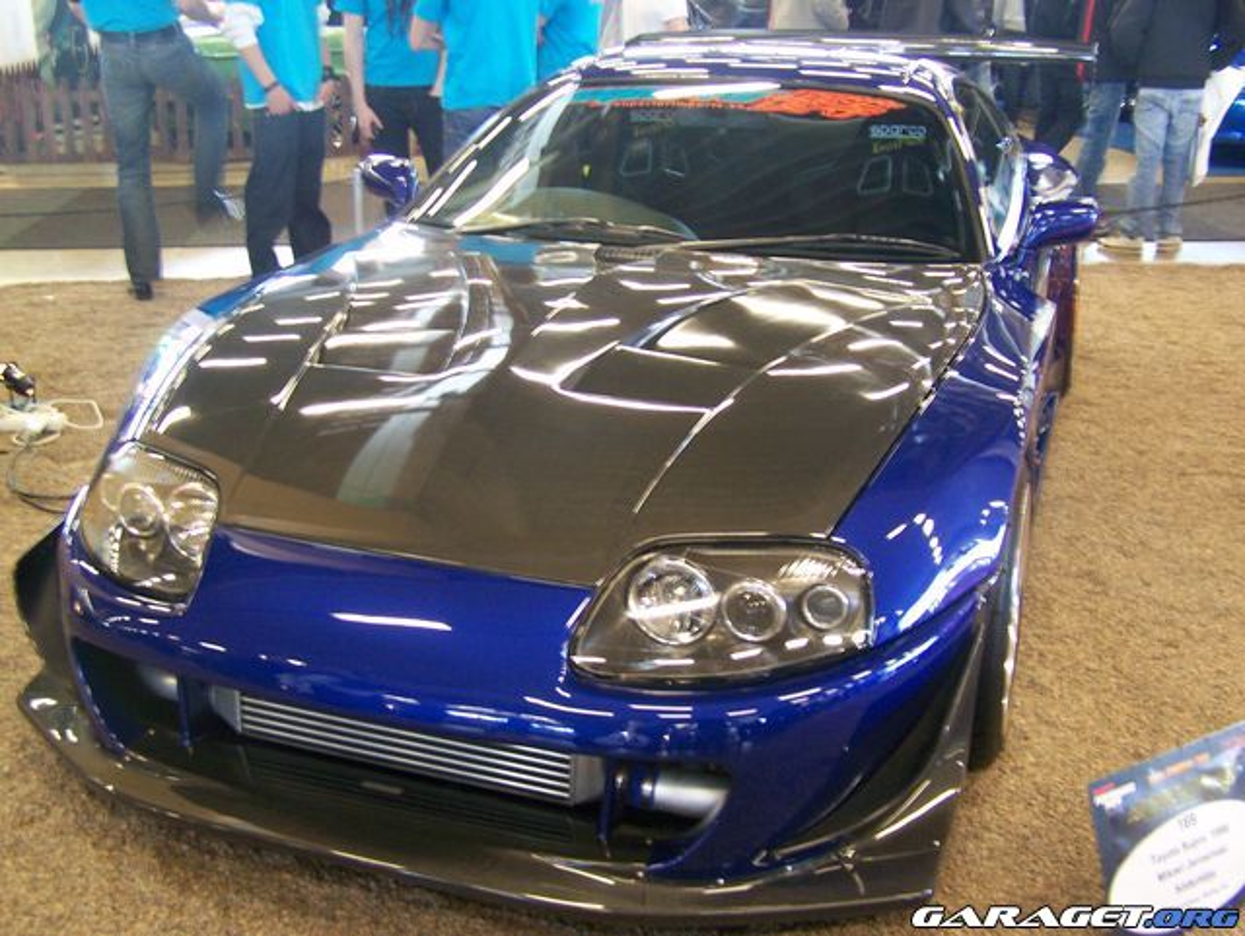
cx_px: 622
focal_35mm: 38
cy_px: 468
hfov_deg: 48.9
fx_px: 1368
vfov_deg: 37.8
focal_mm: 6.3
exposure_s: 1/10
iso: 160
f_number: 2.8
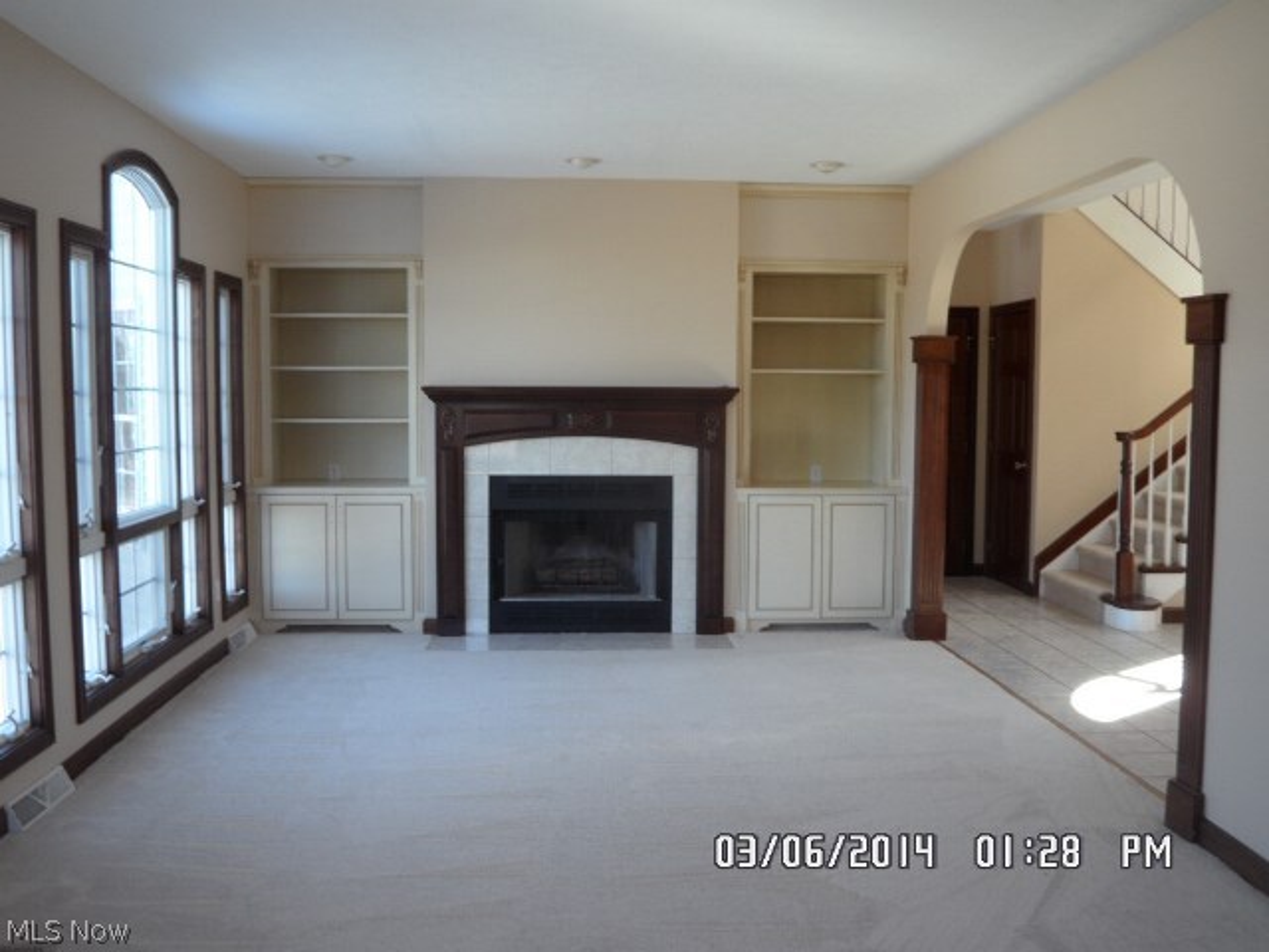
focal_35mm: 35
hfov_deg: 52.6
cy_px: 476
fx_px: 1283
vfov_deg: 40.7
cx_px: 634
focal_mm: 5.7
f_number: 3.3
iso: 80
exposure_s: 1/45
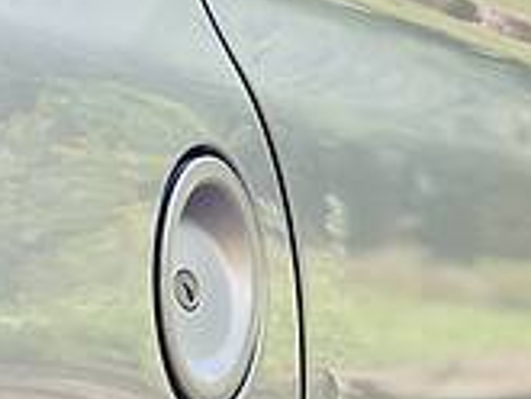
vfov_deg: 5.9
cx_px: 87
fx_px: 3868
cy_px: 399
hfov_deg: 7.8
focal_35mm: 252
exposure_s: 1/120
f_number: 2.4
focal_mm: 6
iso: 16
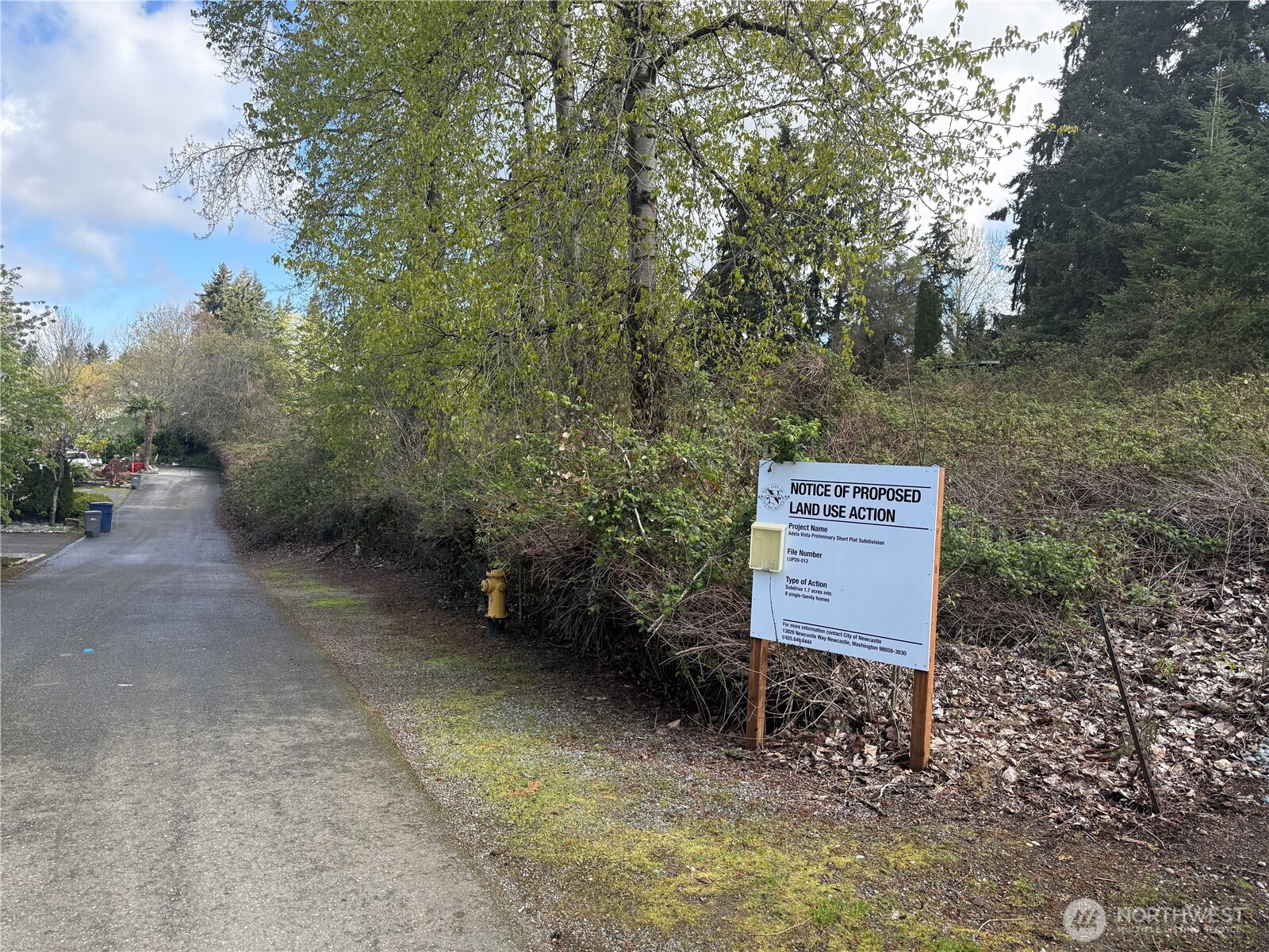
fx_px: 880
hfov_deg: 71.6
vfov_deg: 56.8
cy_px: 476
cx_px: 634
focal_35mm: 24
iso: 100
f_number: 1.78
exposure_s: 1/1385
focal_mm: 6.76
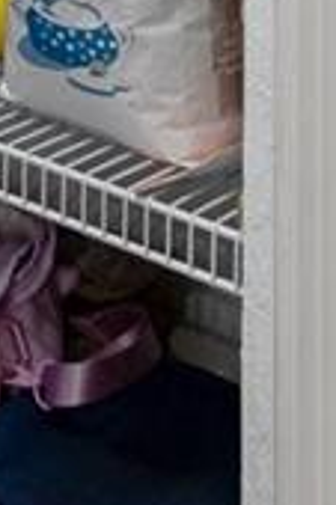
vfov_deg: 13.9
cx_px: -300
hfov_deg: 11.1
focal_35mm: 113
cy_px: -639
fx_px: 1585
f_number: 8
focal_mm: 16
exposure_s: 2
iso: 400
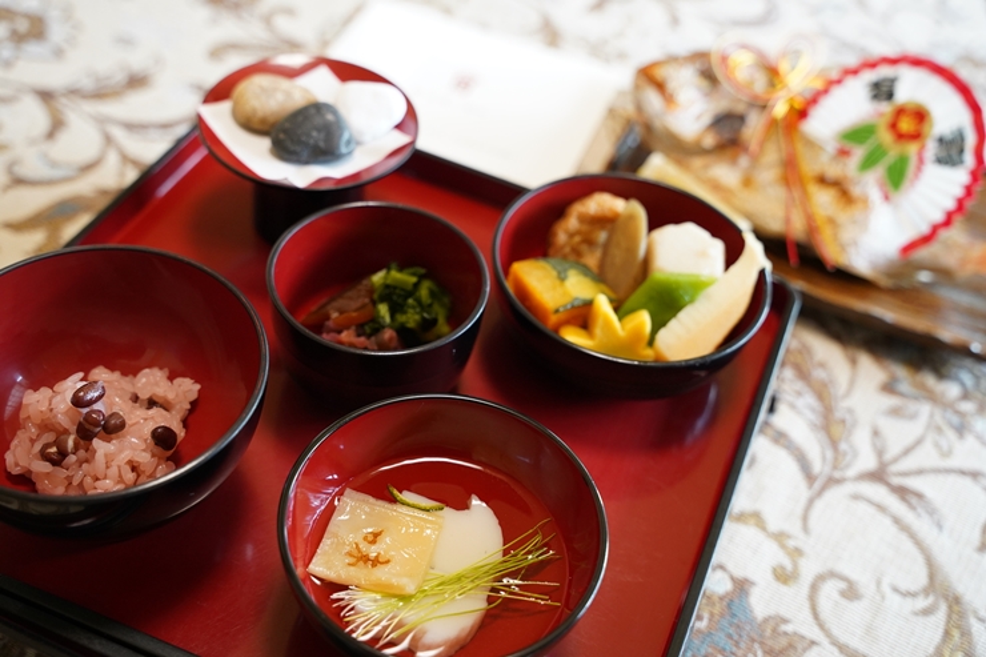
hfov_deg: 46.3
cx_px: 493
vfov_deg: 31.8
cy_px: 328
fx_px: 1153
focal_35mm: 42
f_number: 4.5
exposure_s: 1/125
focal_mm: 42.1
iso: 2500
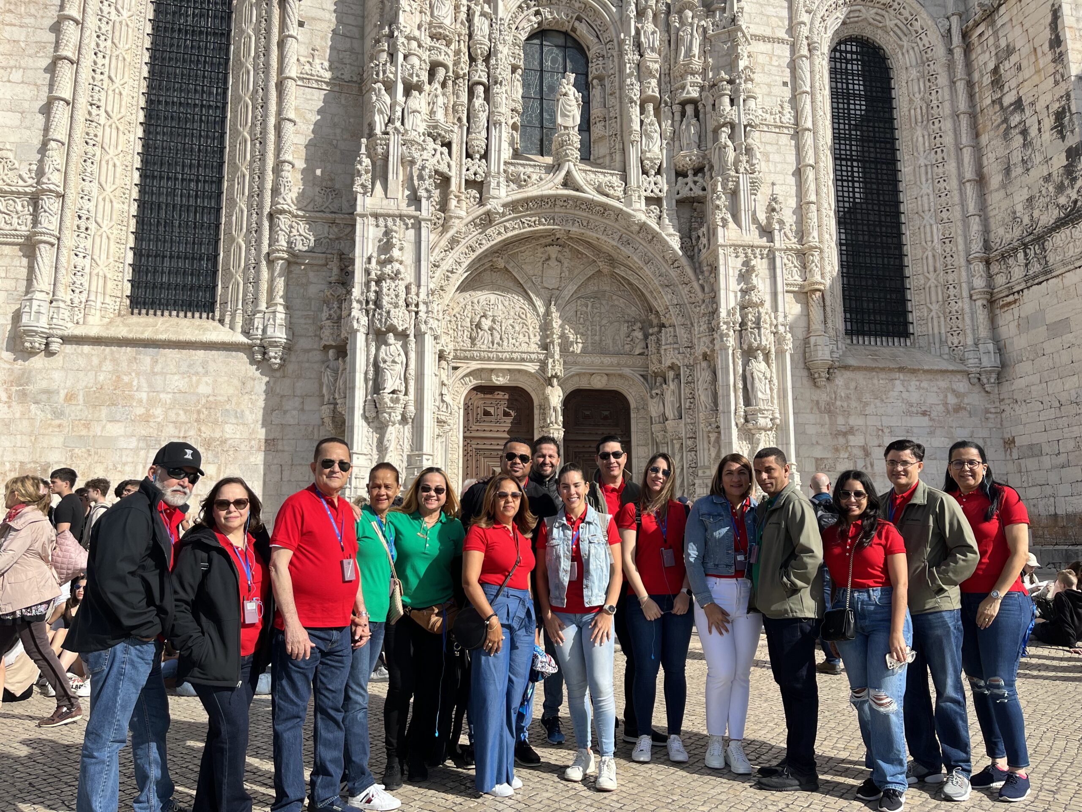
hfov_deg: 67.3
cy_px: 406
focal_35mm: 26
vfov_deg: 53.1
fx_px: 813
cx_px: 541
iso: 50
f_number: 1.6
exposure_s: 1/3215
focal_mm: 5.1
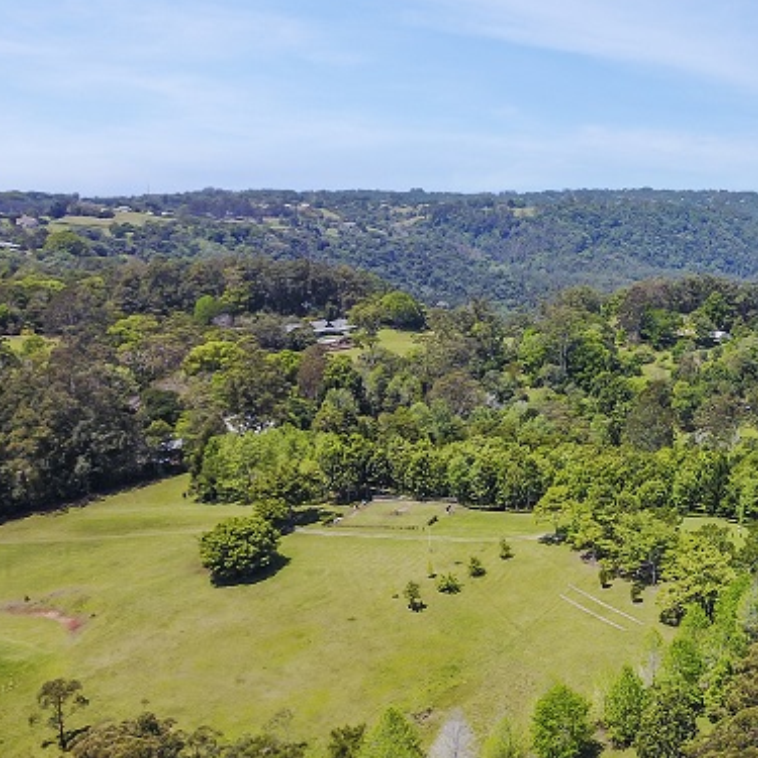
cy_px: 321
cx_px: 782
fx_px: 1214
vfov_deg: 34.6
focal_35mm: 49
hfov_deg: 31.7
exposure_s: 1/950
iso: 100
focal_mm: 4.7
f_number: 2.2
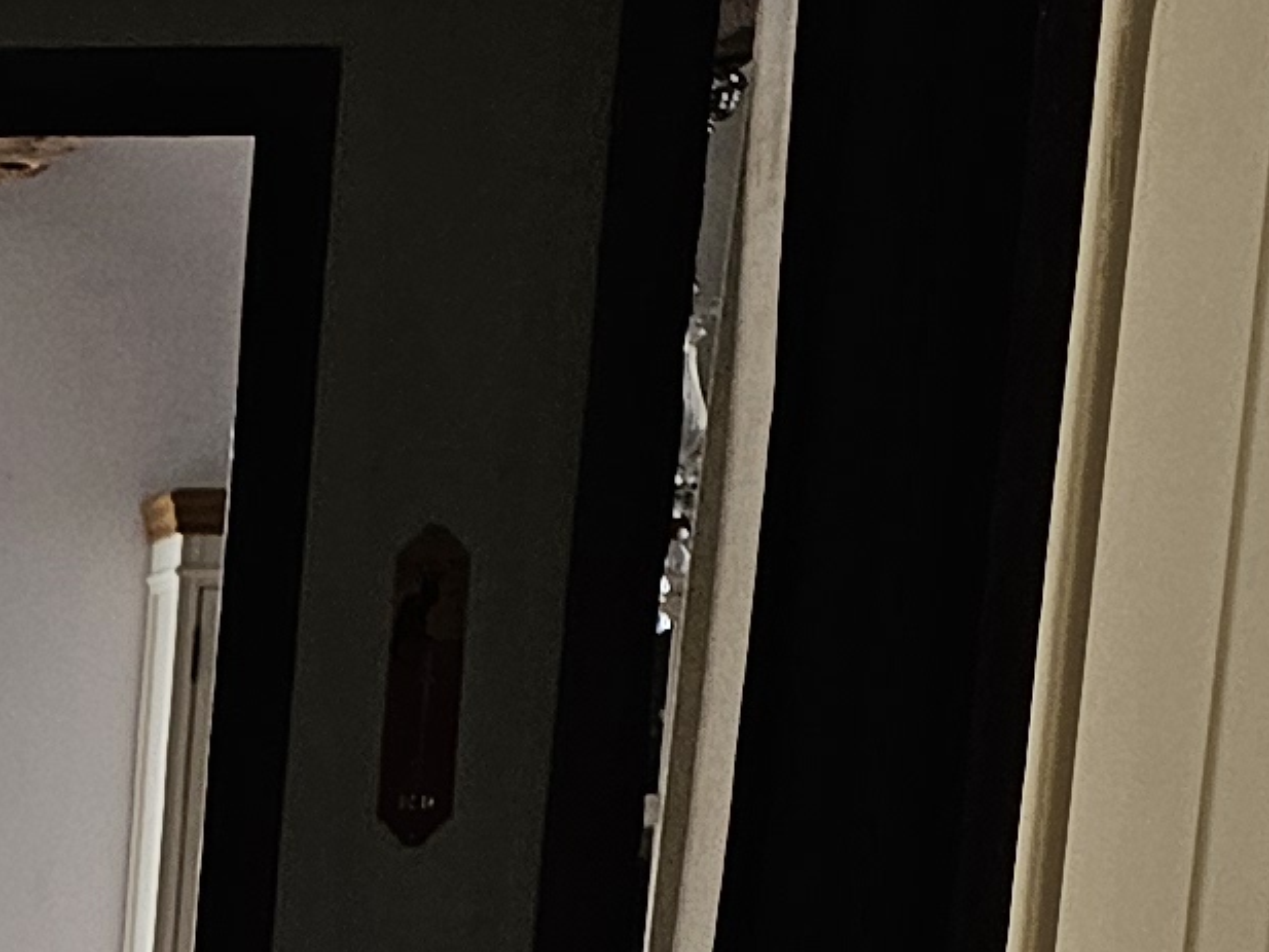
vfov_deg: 9.3
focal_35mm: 149
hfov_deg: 12.1
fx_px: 5463
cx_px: -1104
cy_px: 1997
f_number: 1.7
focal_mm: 6.3
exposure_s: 1/100
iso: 125
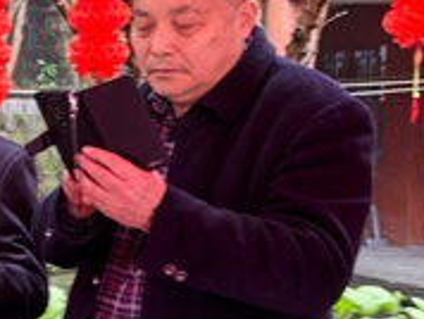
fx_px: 1190
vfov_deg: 15.2
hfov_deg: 17.8
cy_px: 259
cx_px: -231
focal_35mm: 97
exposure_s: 1/50
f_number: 1.9
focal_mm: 5.52
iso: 200
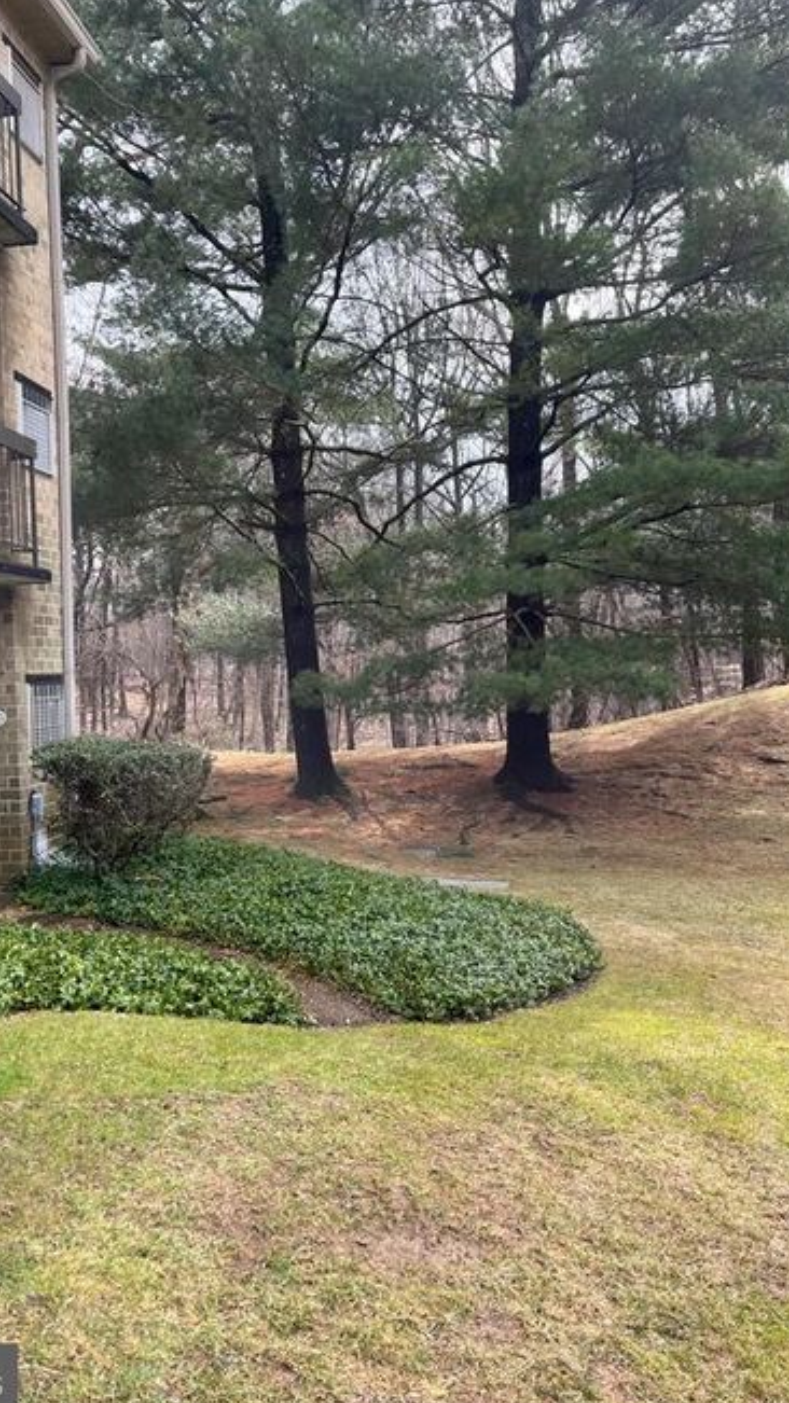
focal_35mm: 29
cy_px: 702
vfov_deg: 66.1
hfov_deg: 40.0
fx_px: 1079
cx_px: 323
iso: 50
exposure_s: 1/657
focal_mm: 5.1
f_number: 1.6
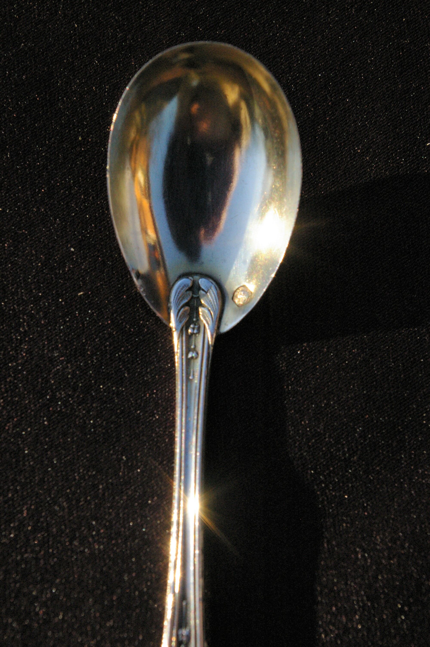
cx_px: 215
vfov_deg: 49.6
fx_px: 700
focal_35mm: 39
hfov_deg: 34.1
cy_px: 324
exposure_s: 1/500
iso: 1600
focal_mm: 26
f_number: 8
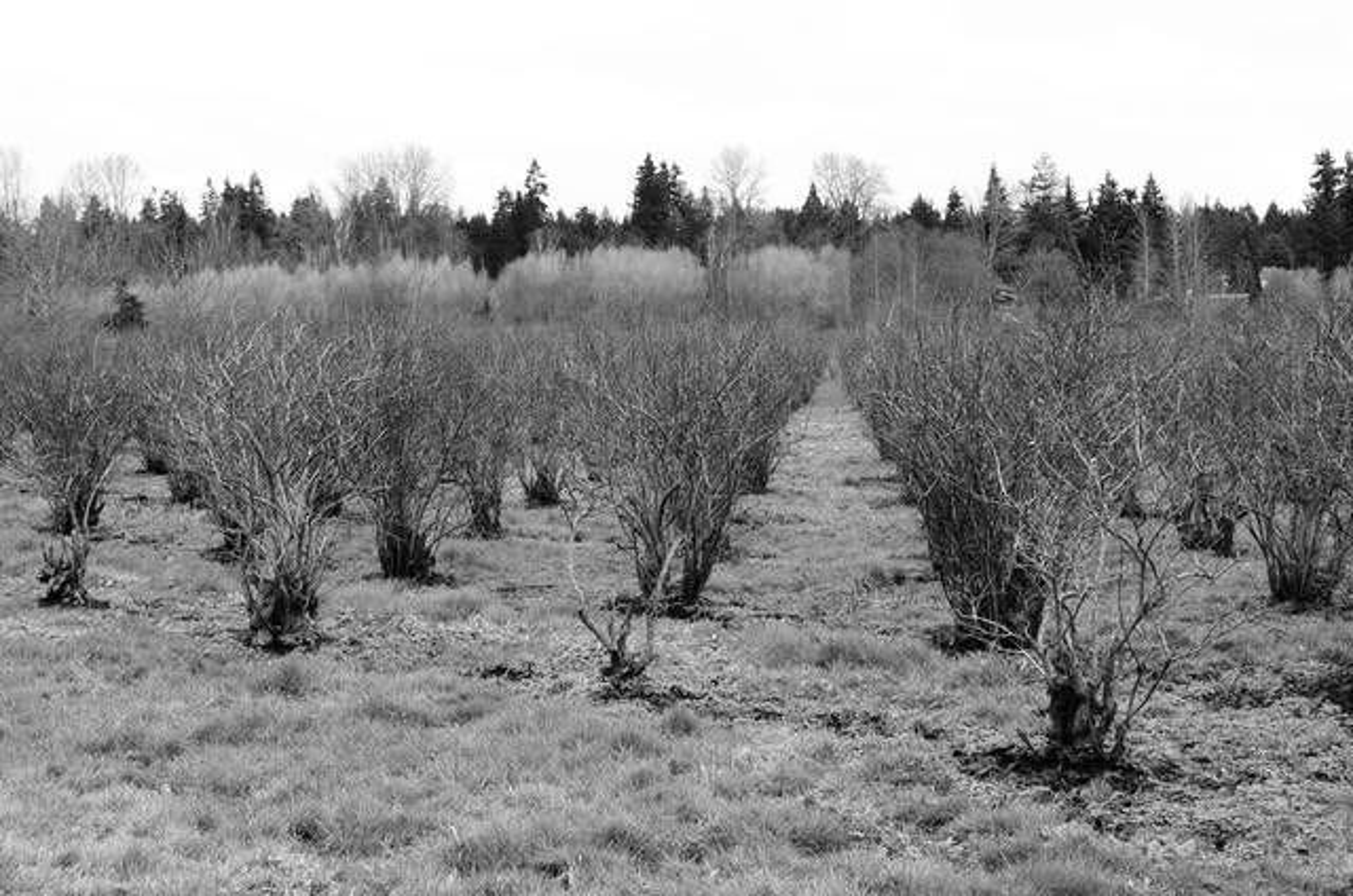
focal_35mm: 57
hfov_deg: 35.1
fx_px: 2138
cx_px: 676
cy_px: 448
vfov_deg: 23.7
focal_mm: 38
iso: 1250
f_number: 8
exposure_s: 1/200
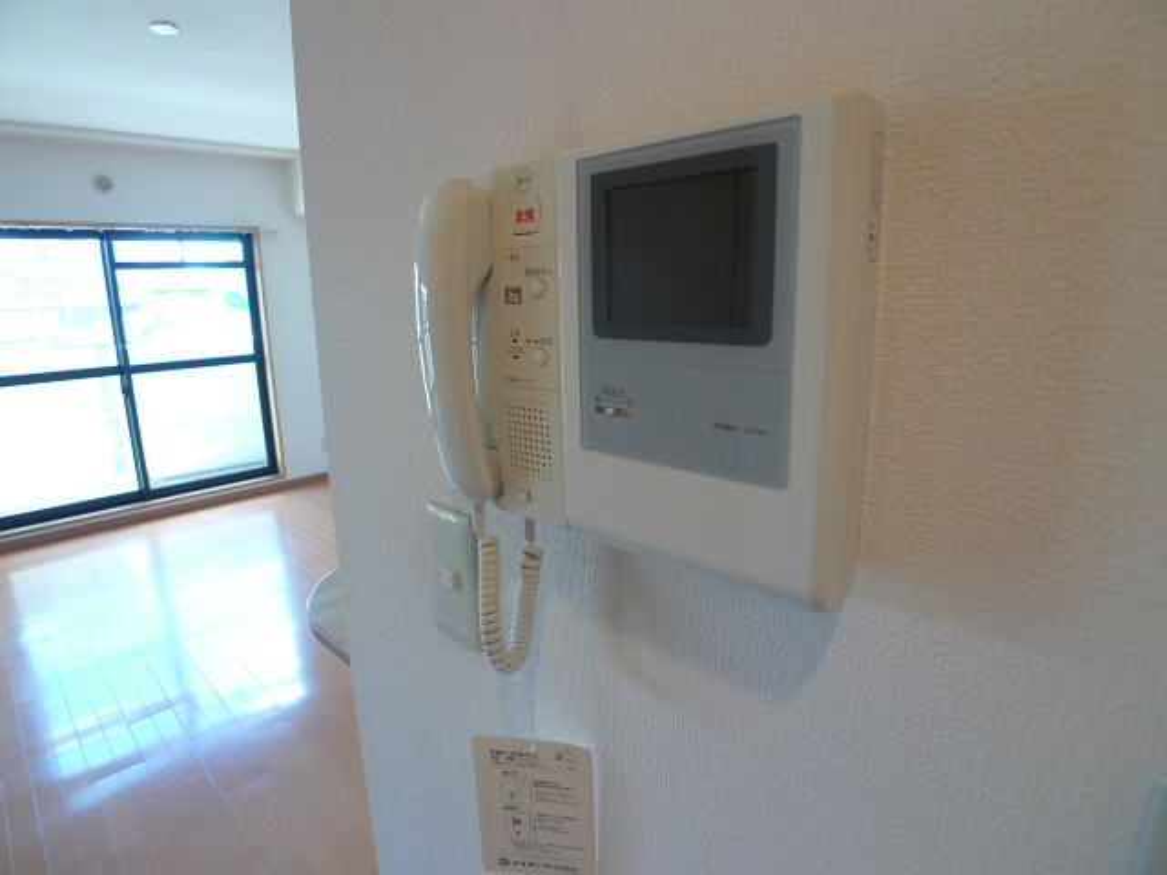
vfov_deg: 56.8
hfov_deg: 71.6
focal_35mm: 24
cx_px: 584
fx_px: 809
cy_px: 438
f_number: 2
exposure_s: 1/30
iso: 80
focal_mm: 5.1
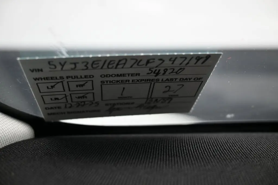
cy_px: 92
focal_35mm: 38
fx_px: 290
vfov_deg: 35.5
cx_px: 139
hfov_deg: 51.3
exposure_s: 1/125
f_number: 4.2
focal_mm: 25
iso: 500
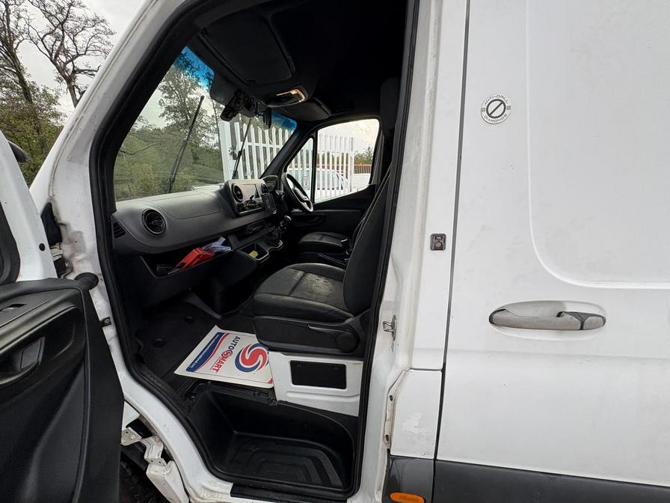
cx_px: 335
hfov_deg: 102.1
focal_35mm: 14
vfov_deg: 85.7
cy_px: 252
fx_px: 271
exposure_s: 1/167
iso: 40
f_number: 2.2
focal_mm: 2.22
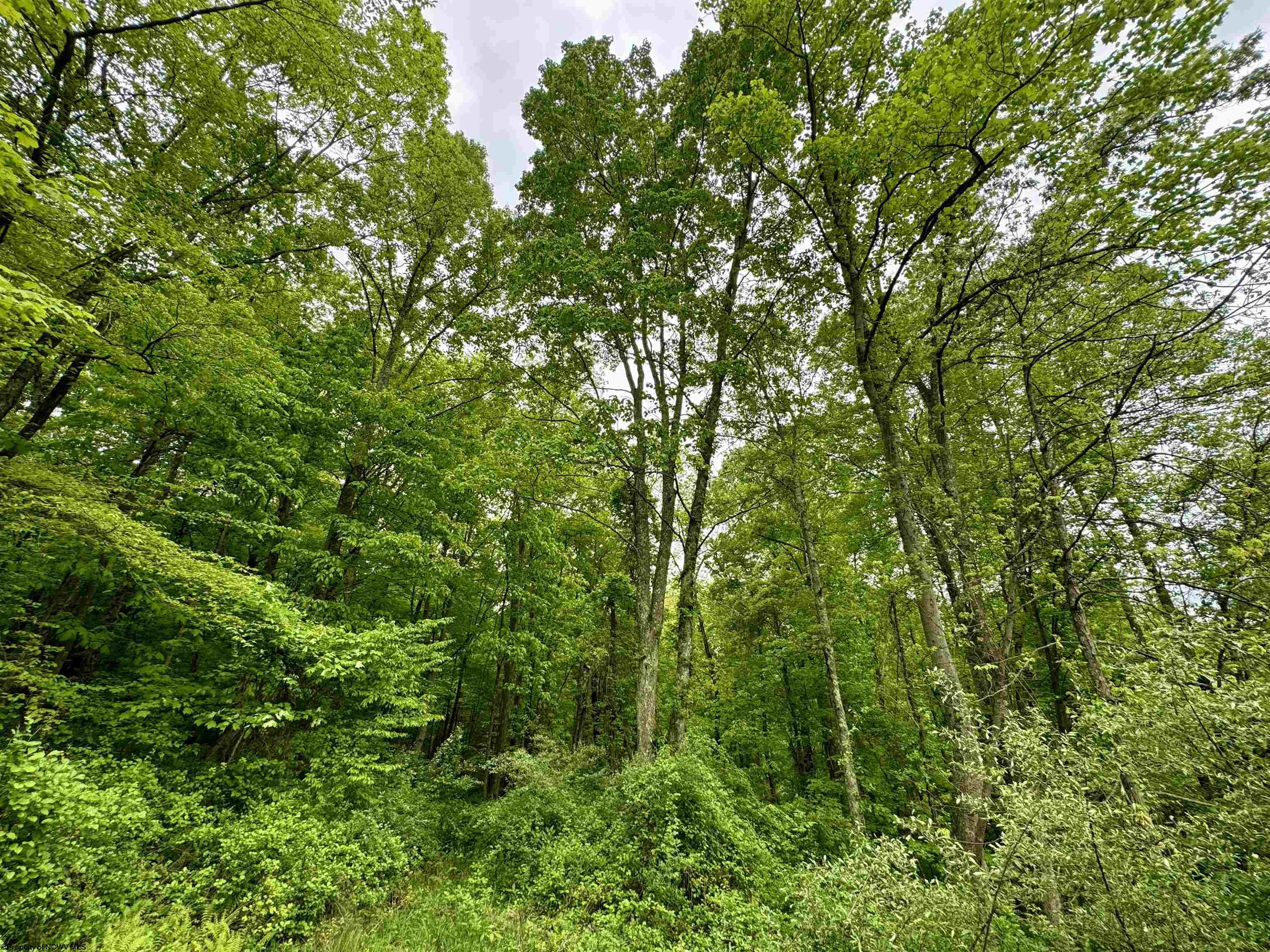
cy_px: 476
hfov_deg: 102.1
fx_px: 514
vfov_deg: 85.7
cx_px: 635
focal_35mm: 14
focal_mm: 2.22
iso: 40
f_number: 2.2
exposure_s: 1/338
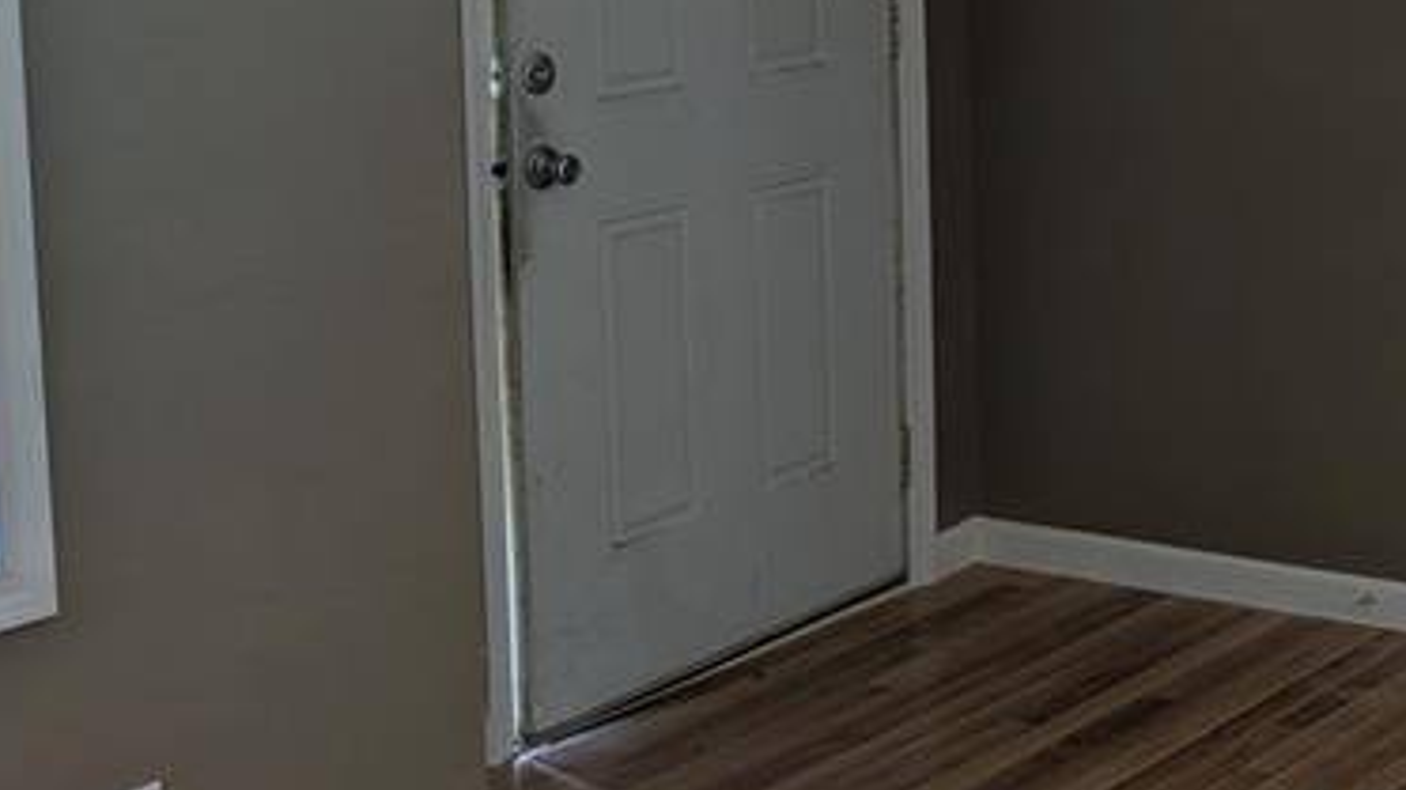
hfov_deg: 26.7
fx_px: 2683
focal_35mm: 72
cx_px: 1595
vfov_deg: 16.5
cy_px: 38
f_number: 1.85
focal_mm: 6.81
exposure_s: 1/23.8
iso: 55
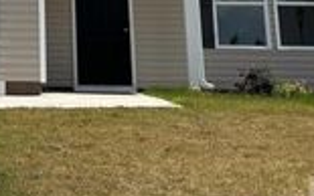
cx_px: -34
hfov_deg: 22.0
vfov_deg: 13.7
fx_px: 762
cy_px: -110
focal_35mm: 89
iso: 50
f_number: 1.6
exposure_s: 1/5076
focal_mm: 5.96
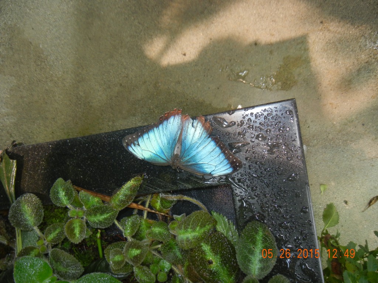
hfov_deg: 60.0
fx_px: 328
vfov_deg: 46.8
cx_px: 189
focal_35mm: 30
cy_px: 142
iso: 200
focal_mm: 5.4
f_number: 3.5
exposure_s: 1/30
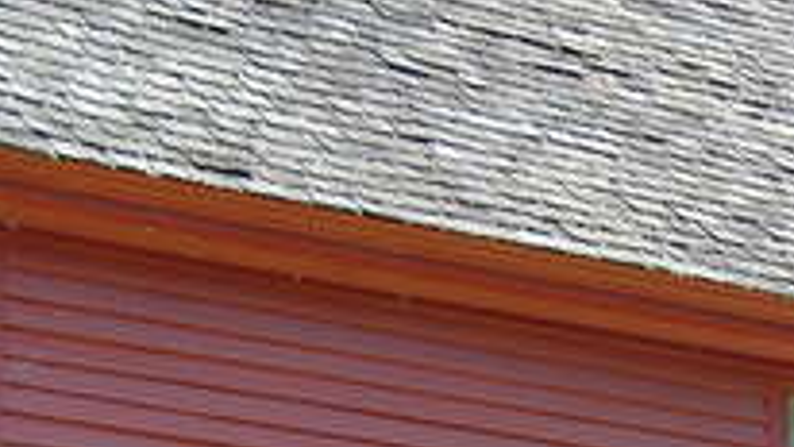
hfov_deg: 11.2
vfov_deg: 6.3
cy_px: 732
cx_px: 979
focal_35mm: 189
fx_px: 3981
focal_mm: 31
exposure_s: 1/125
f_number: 5.6
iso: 220
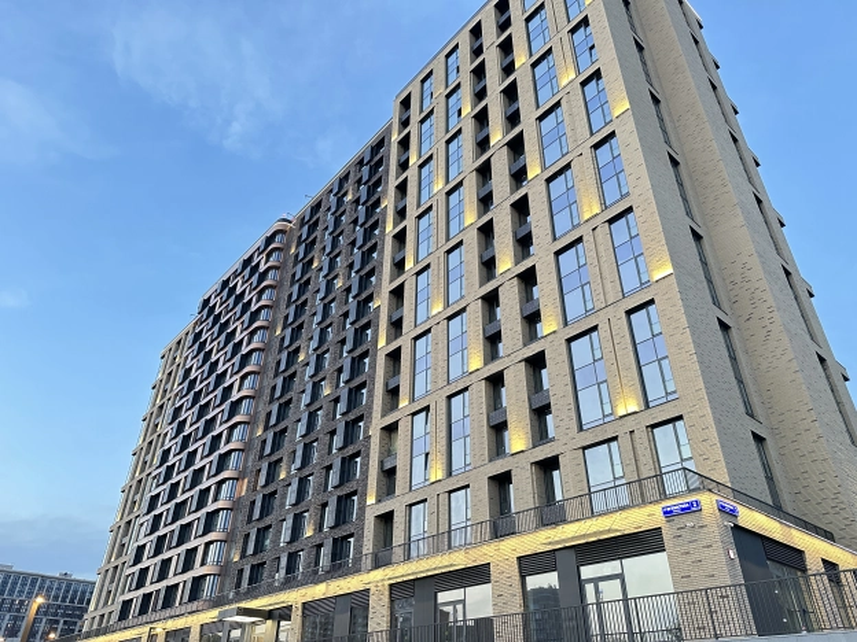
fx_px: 594
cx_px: 428
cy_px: 321
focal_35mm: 24
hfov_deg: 71.6
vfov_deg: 56.8
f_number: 1.78
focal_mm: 6.86
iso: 500
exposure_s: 1/60
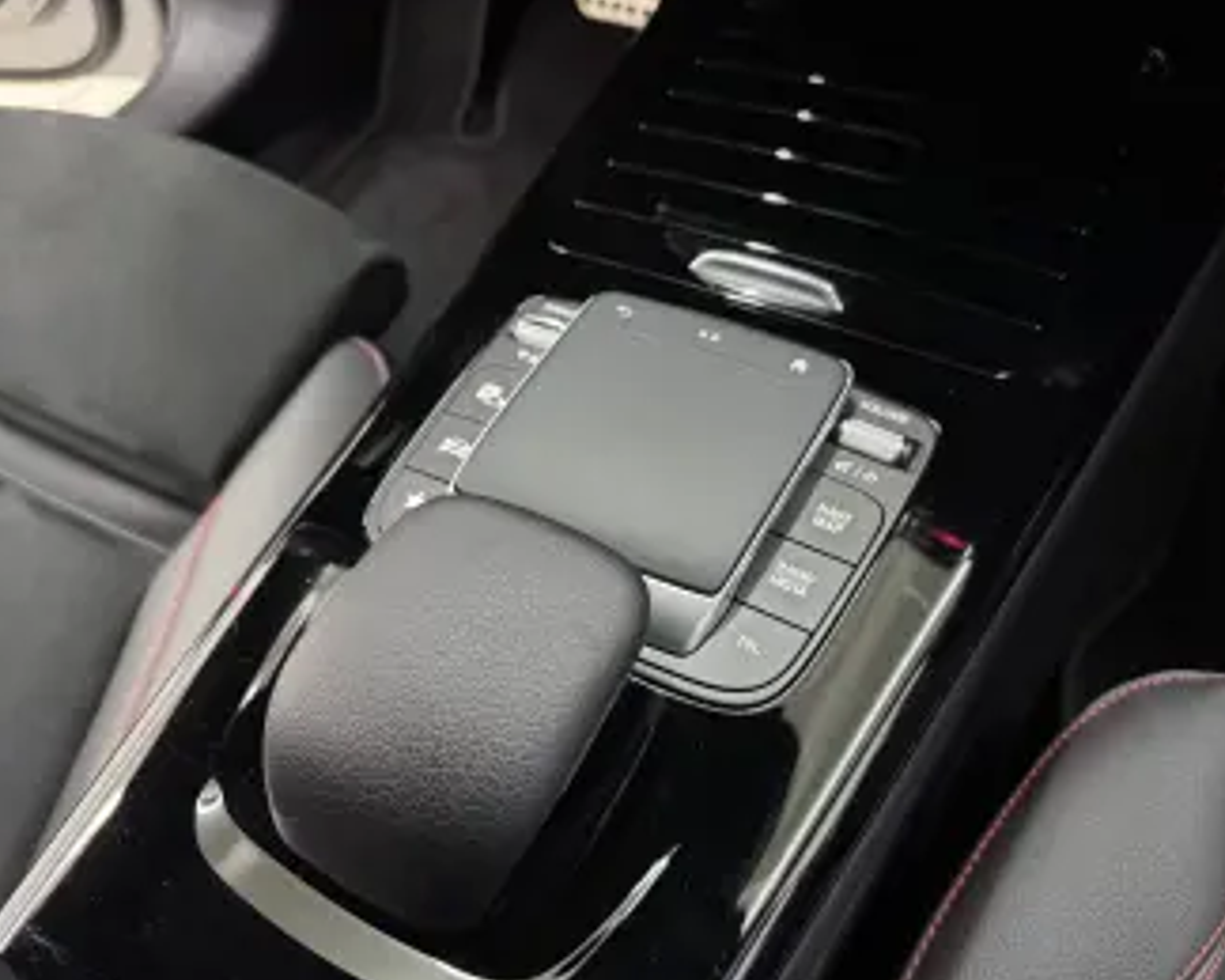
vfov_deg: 54.9
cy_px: 492
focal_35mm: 26
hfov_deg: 66.0
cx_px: 631
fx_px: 942
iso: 1000
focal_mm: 6.76
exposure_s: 1/40
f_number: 1.78
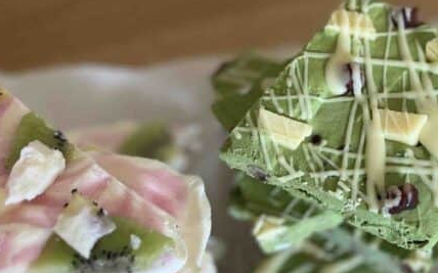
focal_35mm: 66
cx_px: 349
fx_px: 787
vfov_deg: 19.5
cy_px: 217
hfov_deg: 30.4
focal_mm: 5.1
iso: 100
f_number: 1.6
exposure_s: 1/50
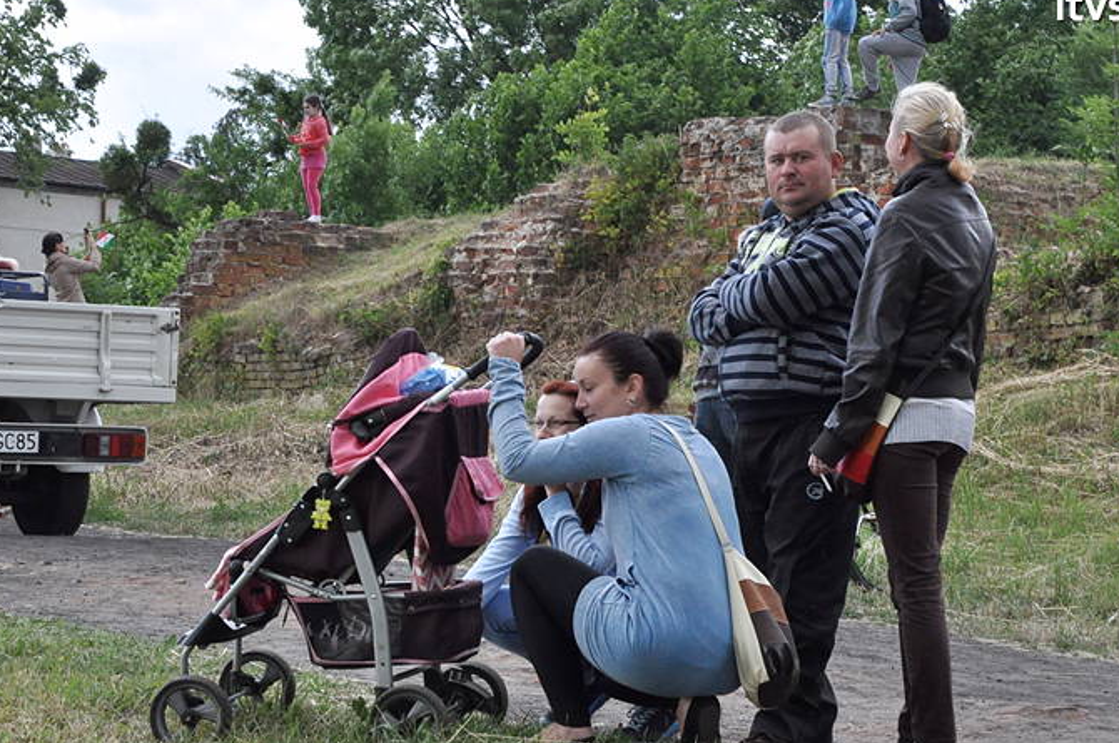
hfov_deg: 20.6
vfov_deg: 13.8
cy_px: 420
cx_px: 620
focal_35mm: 99
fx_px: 3073
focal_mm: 52
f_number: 16
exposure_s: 1/160
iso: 1250
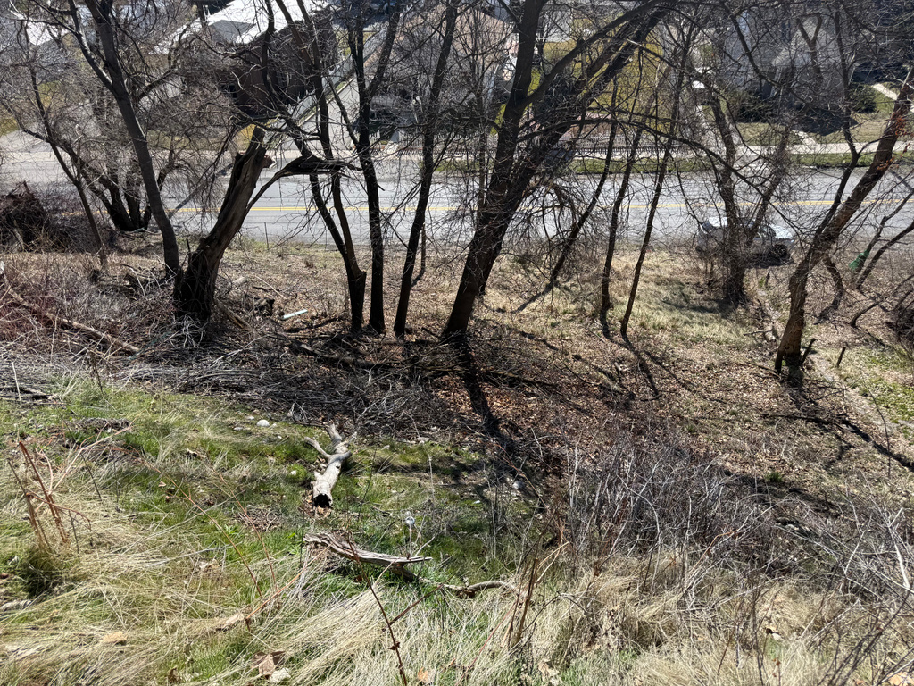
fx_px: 634
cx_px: 457
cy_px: 343
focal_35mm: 24
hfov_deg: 71.6
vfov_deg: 56.8
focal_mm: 6.76
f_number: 1.78
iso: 80
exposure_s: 1/2801
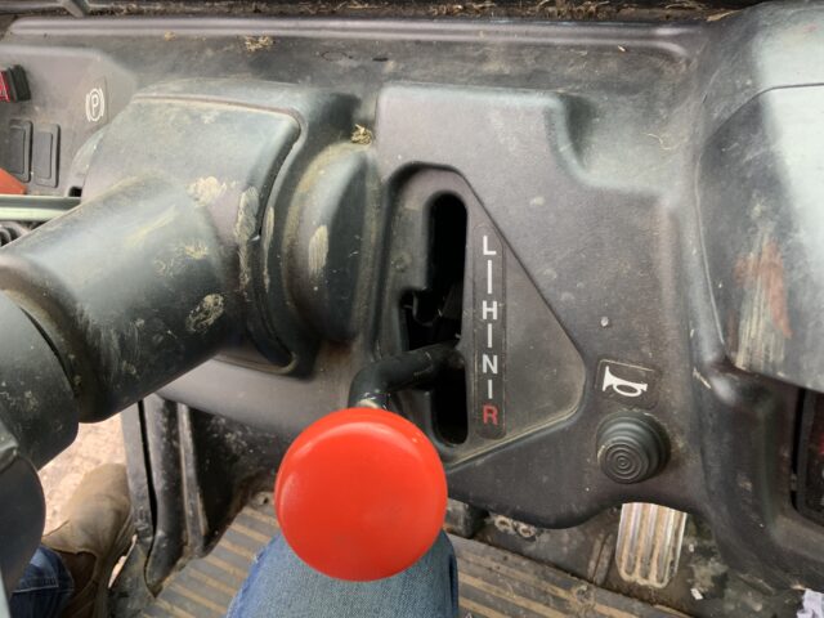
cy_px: 309
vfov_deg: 48.2
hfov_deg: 61.7
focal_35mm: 29
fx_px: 690
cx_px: 412
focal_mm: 3
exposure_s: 1/60
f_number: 1.8
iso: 64
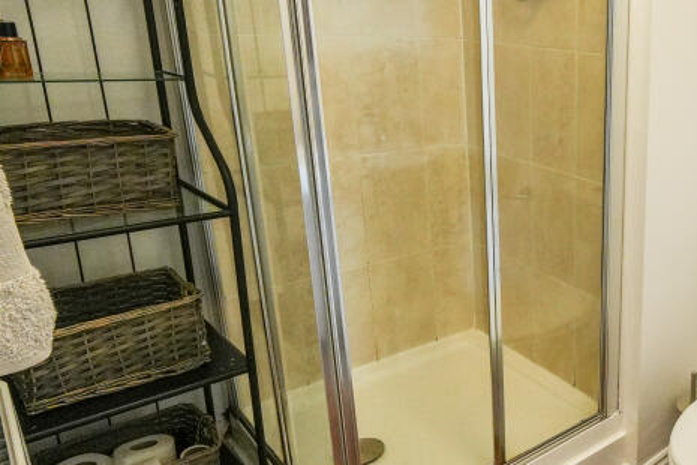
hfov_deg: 48.1
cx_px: 684
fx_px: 639
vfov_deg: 39.9
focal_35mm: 33
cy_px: 212
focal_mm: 10
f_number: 4
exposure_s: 1/160
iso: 1600
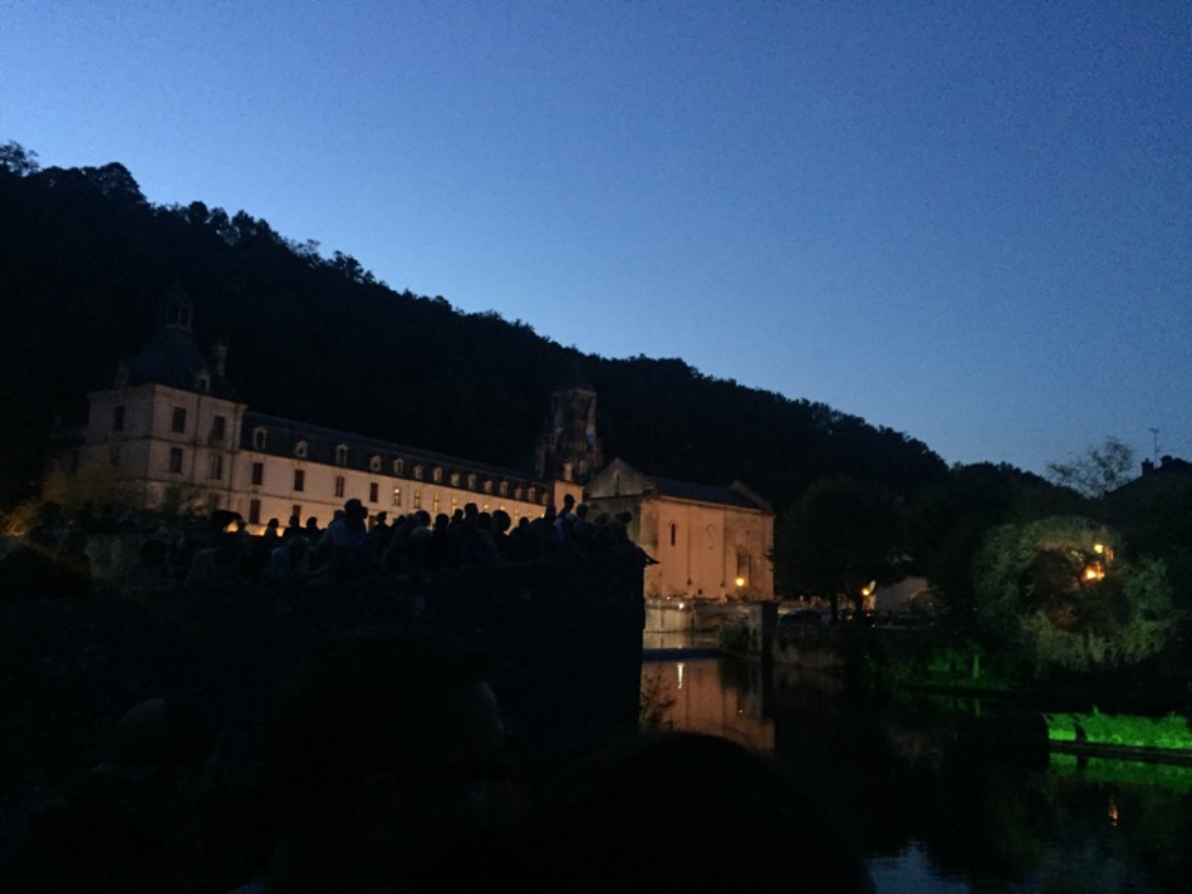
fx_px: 999
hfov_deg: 61.7
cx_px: 596
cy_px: 447
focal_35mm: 29
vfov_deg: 48.2
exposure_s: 1/17
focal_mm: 4.15
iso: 500
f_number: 2.2
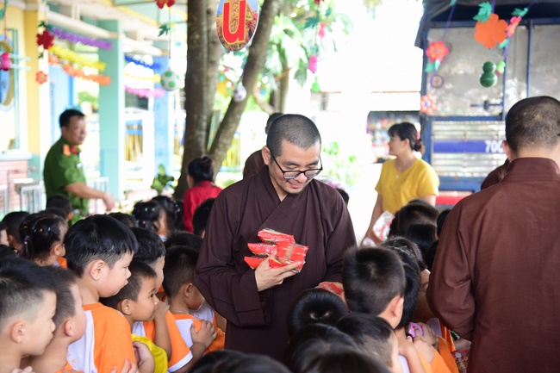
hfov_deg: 28.9
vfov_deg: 19.4
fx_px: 1089
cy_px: 186
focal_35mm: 70
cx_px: 280
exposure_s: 1/80
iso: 500
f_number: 4
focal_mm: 70
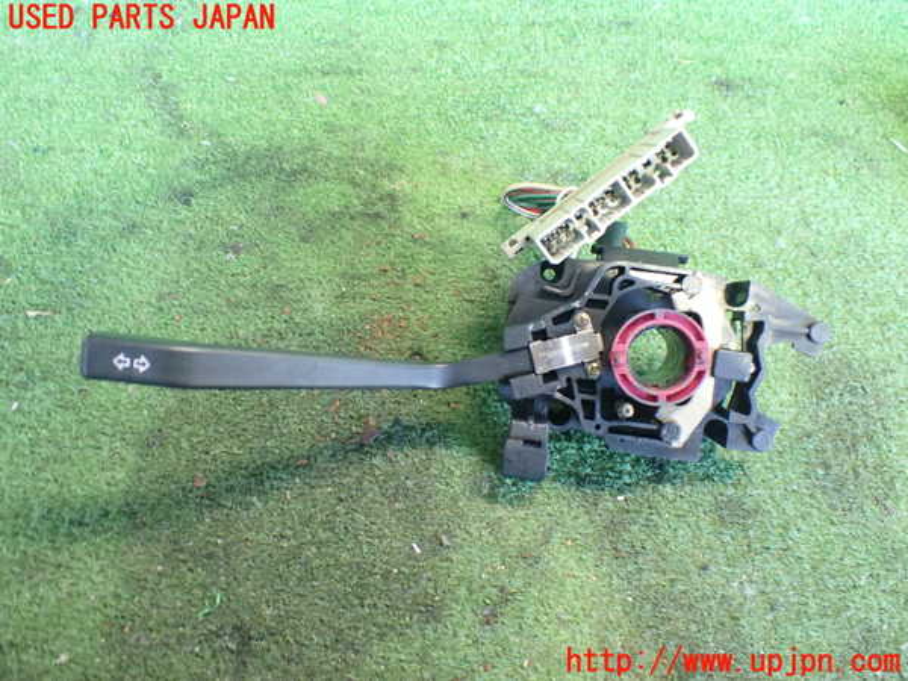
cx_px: 454
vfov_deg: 46.8
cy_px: 340
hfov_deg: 60.0
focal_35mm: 30
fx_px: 787
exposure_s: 1/30
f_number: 2.3
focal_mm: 5.4
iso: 800
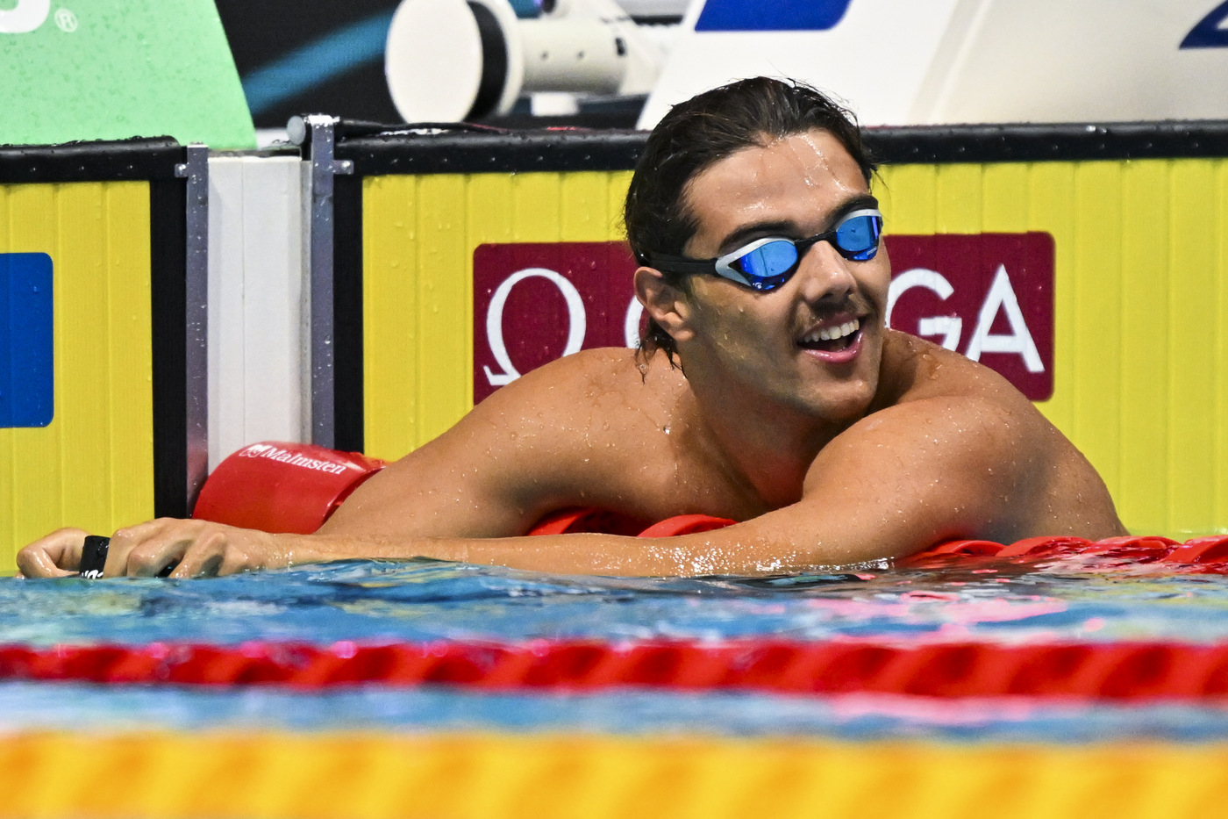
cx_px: 614
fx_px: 28648
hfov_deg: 2.5
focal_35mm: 840
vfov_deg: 1.6
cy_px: 410
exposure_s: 1/2000
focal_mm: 560
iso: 3200
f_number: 4
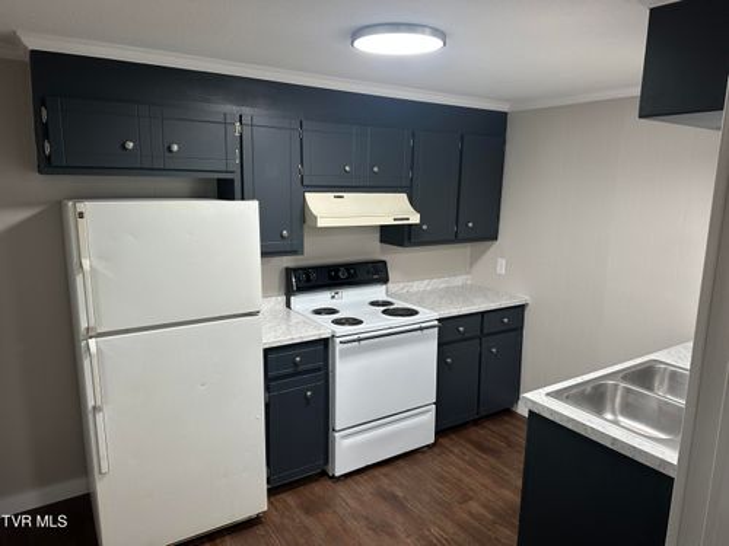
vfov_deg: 56.8
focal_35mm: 24
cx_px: 364
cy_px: 273
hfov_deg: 71.6
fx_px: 505
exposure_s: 1/60
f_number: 1.78
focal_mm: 6.86
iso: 160
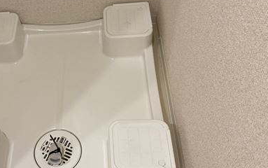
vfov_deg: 28.0
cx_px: 59
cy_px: 69
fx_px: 336
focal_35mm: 46
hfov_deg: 41.8
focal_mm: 4.25
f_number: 1.8
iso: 125
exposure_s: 1/100
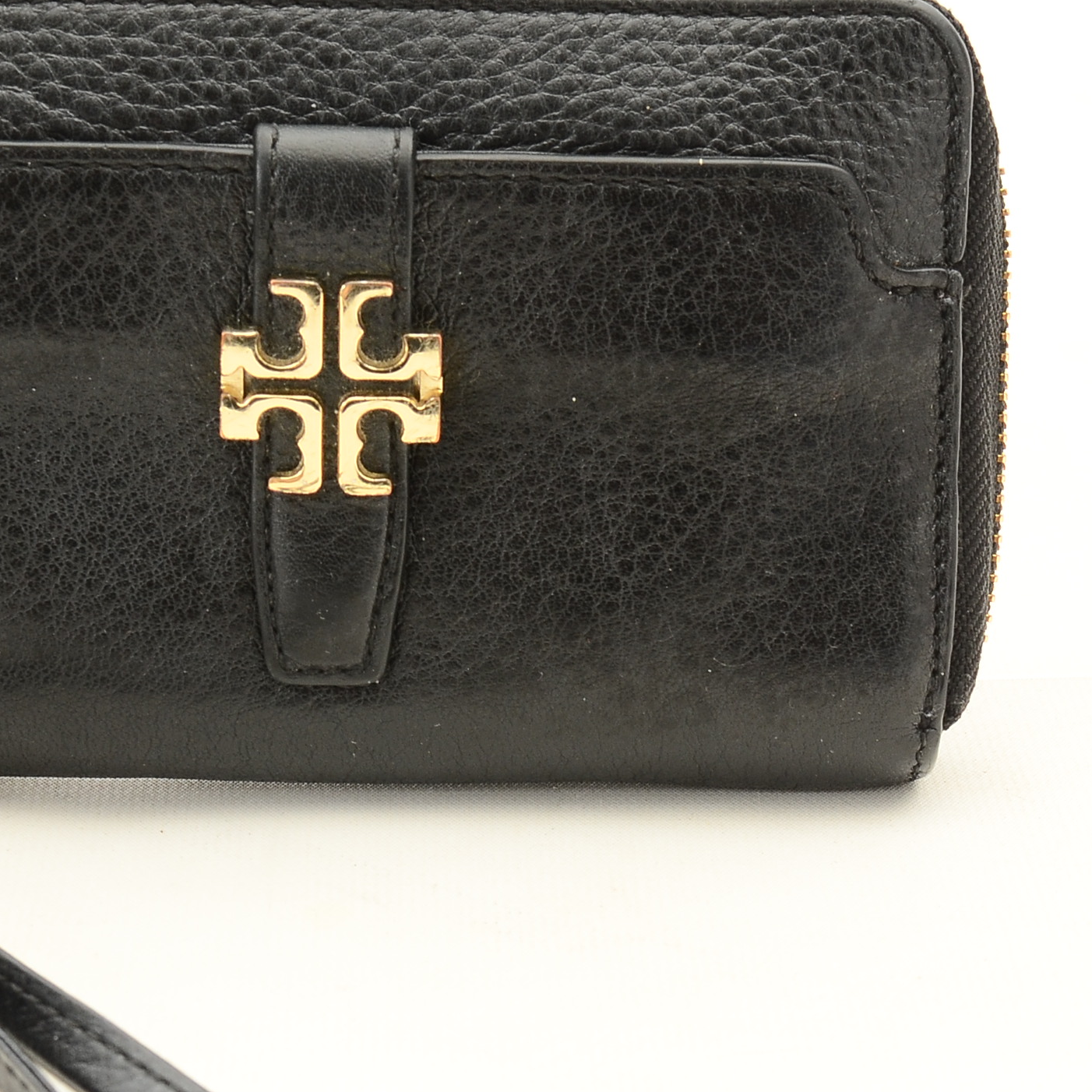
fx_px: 4069
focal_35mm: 114
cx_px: 392
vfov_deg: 15.3
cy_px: 744
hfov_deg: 15.3
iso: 320
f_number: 10
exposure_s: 1/60
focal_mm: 34
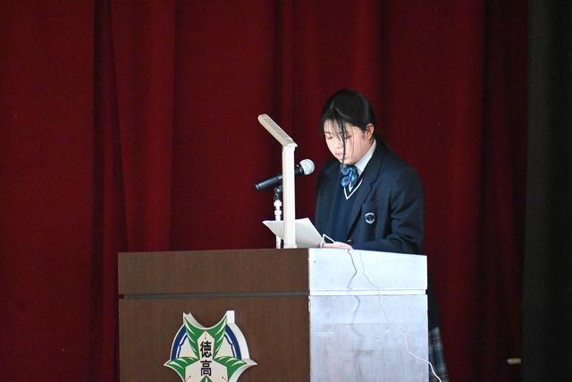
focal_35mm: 450
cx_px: 286
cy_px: 191
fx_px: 7151
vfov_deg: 3.1
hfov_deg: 4.6
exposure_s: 1/60
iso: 12800
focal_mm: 300
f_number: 6.3
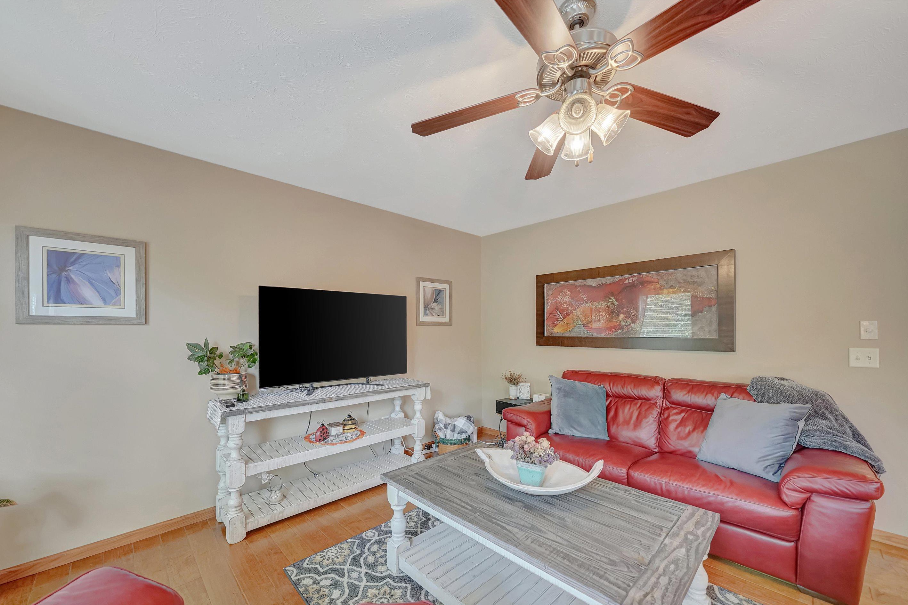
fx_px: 328
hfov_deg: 108.3
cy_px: 326
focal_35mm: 13
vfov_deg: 85.3
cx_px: 456
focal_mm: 12
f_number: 4
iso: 1250
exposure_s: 1/125
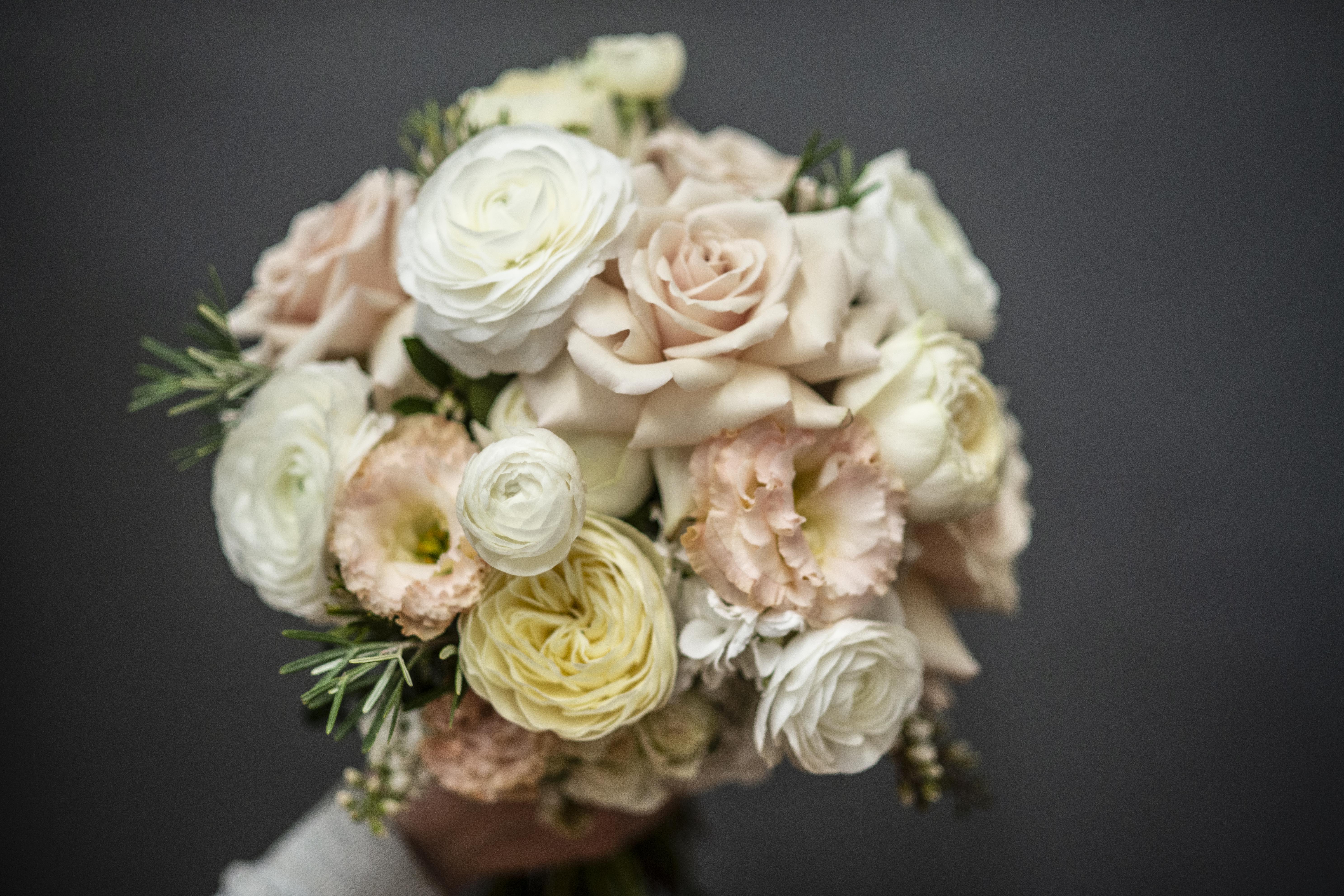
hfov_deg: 23.6
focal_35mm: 86
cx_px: 669
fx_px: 3211
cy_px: 453
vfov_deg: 15.9
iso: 800
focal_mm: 85
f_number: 1.8
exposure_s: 1/800
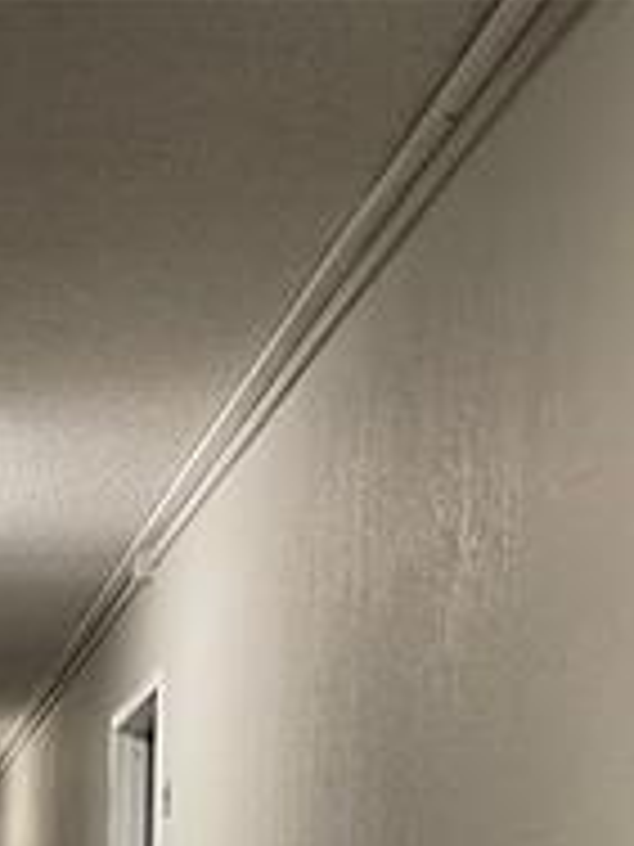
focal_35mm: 83
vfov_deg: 19.7
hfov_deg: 16.9
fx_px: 2027
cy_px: 1346
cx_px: -148
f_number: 1.6
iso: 200
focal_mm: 4.2
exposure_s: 1/60
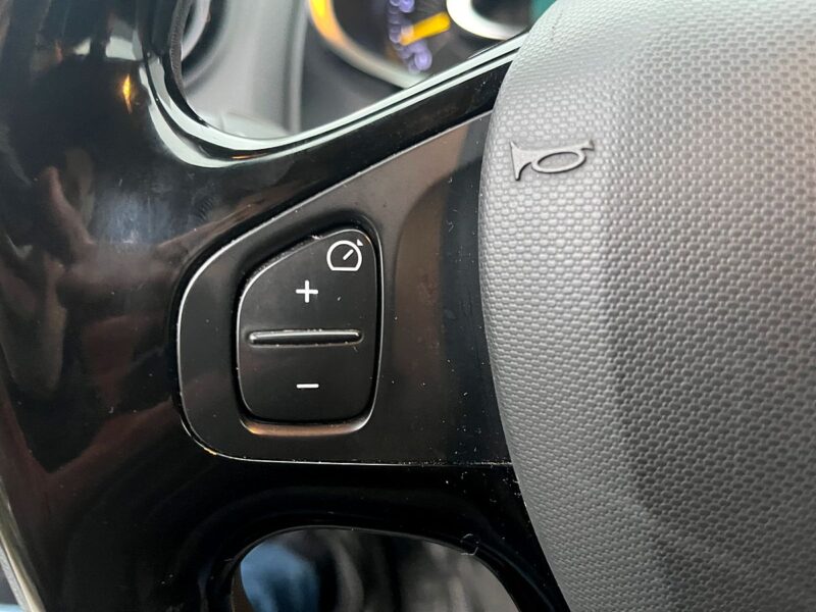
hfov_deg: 67.3
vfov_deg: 53.1
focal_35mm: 26
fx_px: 613
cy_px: 306
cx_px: 408
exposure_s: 1/33
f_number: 1.6
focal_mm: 5.1
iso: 640
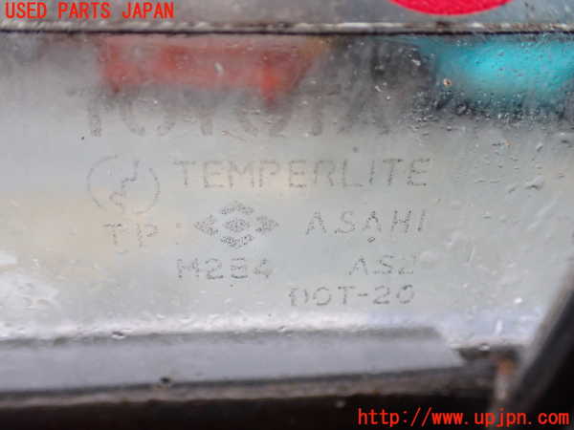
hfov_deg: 51.4
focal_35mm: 36
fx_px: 597
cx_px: 287
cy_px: 215
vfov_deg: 39.7
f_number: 2.5
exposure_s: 1/160
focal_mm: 6.37
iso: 800
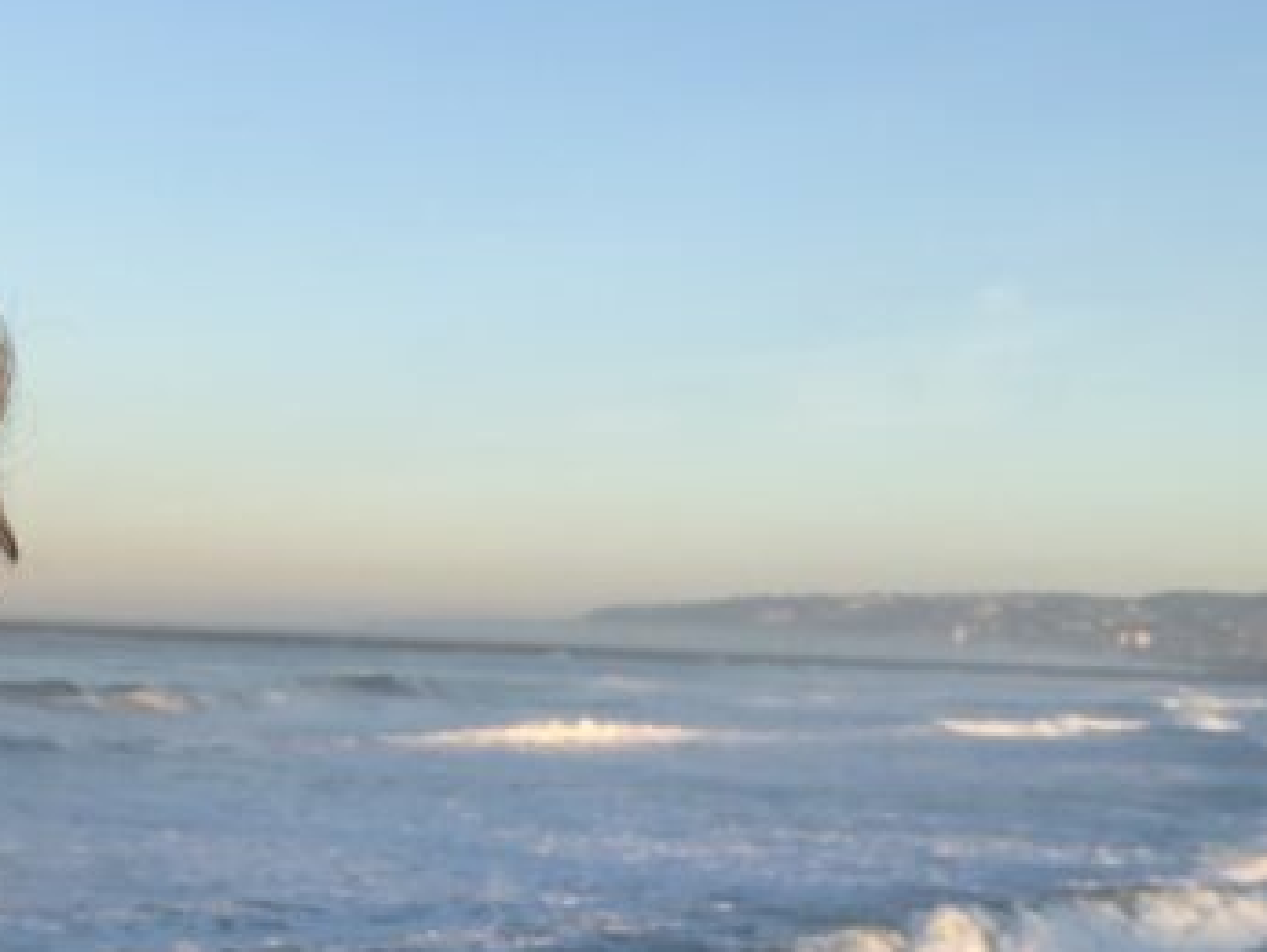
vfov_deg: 20.2
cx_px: 212
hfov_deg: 26.7
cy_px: 903
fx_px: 2601
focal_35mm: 71
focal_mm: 2.87
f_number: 2.2
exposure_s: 1/257
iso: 20
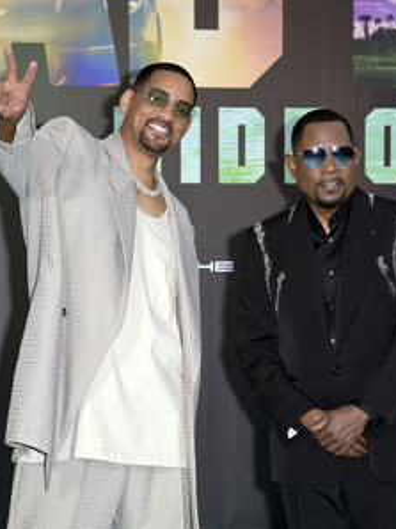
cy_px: 264
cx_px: 196
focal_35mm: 134
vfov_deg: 14.7
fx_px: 2047
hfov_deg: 11.1
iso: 320
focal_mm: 92
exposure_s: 1/250
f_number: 5.6
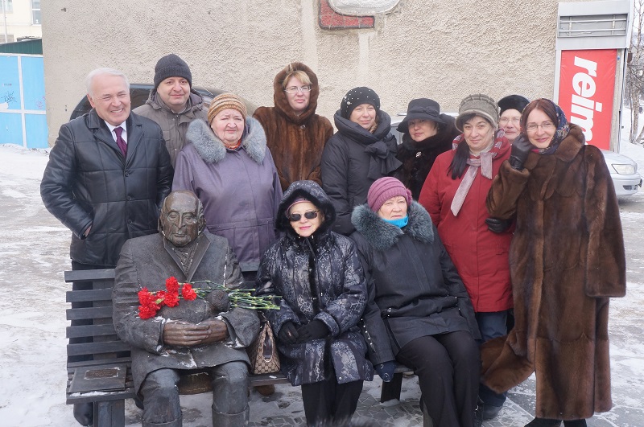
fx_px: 750
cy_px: 214
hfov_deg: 46.5
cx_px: 322
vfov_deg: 31.8
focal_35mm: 42
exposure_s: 1/160
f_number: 16
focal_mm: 28
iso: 800
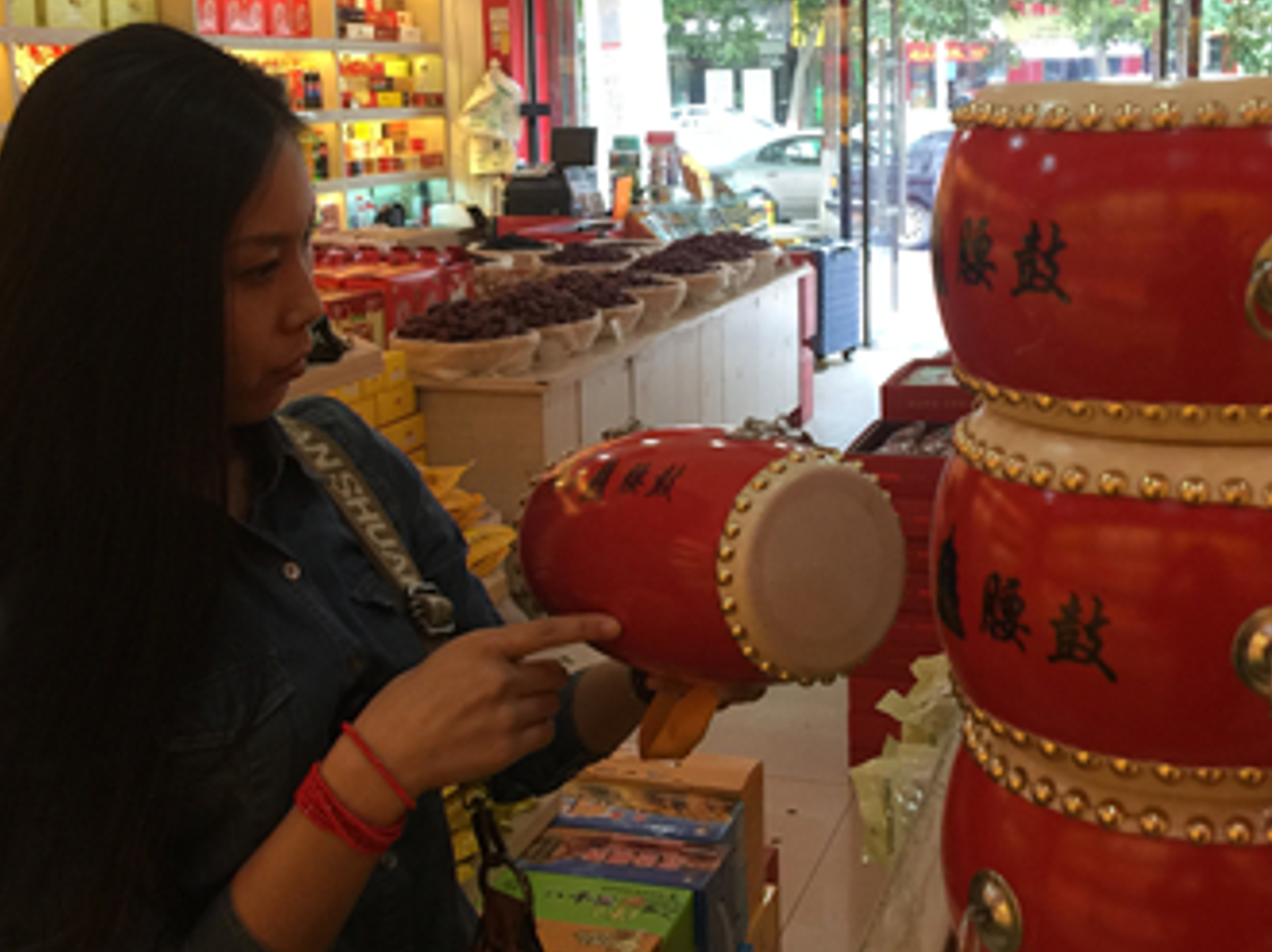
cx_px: 694
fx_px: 1616
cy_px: 372
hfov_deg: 42.9
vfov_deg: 32.7
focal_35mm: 44
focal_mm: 4.15
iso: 50
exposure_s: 1/33
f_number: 2.2
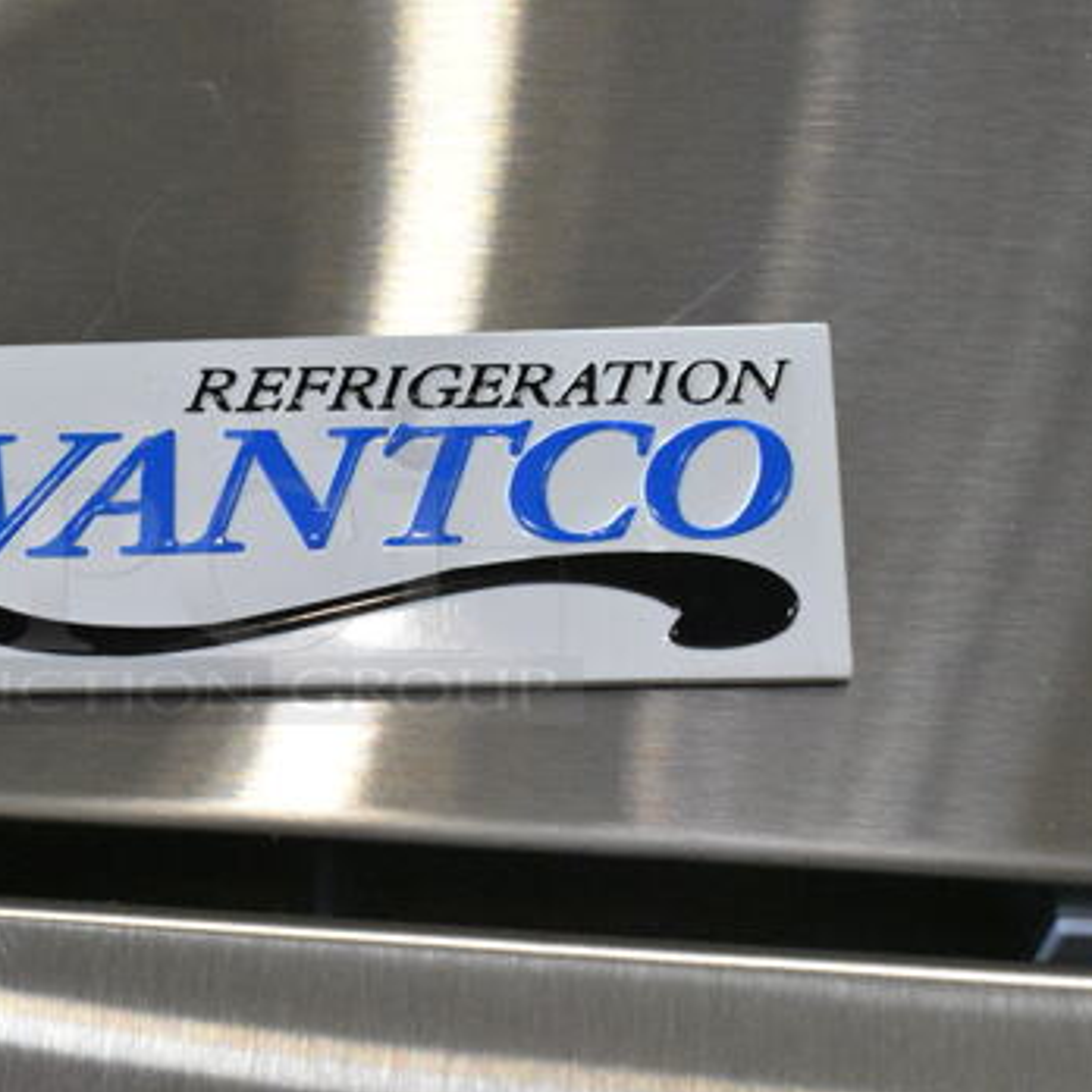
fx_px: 3034
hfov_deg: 20.2
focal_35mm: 85
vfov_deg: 20.4
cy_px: 559
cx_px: 235
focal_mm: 38
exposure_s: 1/320
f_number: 9
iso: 6400
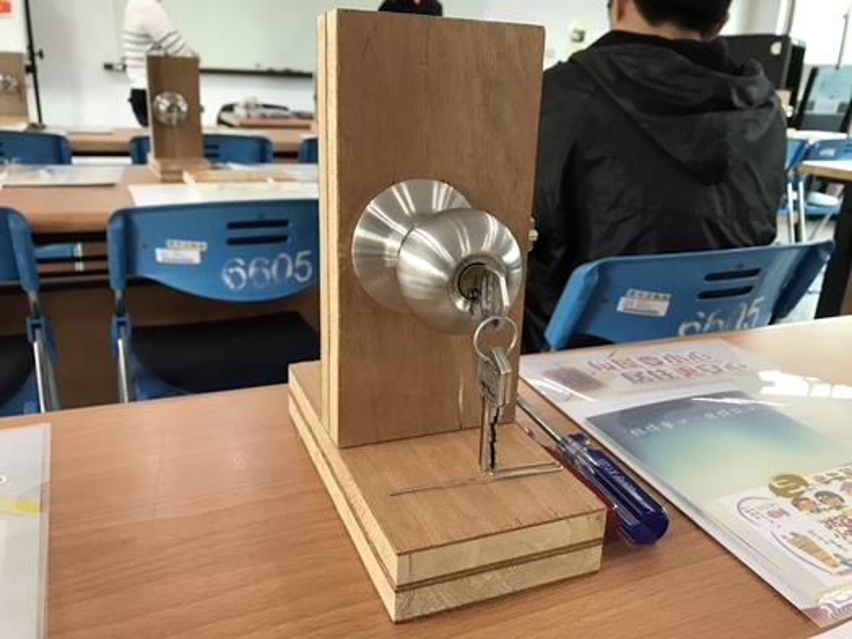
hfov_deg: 63.4
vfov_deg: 49.7
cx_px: 426
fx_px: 689
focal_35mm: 28
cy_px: 320
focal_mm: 3.99
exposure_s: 1/17
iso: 40
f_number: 1.8
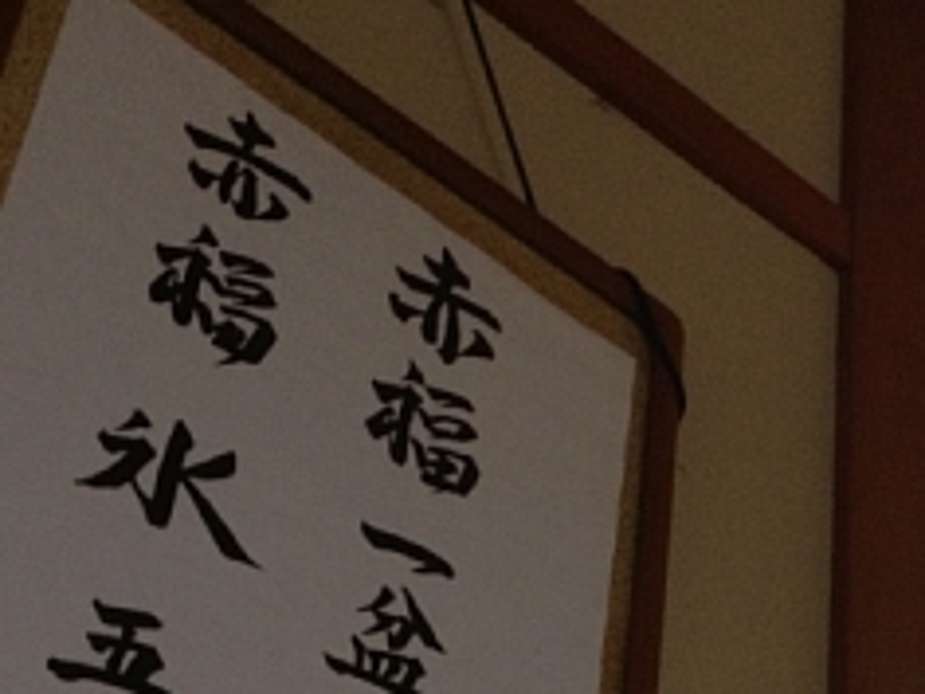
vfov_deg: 16.3
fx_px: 2378
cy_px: 698
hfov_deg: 21.6
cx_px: 784
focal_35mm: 89
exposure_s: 1/20
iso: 160
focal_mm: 4.28
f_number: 2.4
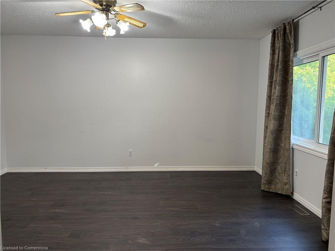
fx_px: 252
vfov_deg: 53.1
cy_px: 126
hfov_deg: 67.3
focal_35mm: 26
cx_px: 168
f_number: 1.6
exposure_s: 1/60
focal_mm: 5.96
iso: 160
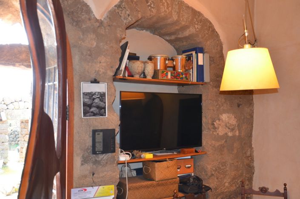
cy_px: 100
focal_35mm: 36
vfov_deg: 36.7
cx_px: 150
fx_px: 299
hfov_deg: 53.2
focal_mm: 24
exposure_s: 1/60
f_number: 3.8
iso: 720
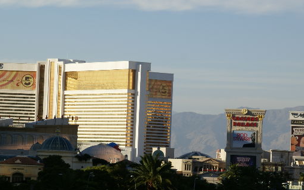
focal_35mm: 222
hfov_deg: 9.4
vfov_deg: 5.9
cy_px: 124
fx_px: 1840
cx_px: 124
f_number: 10
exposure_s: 1/200
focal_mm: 100
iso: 100
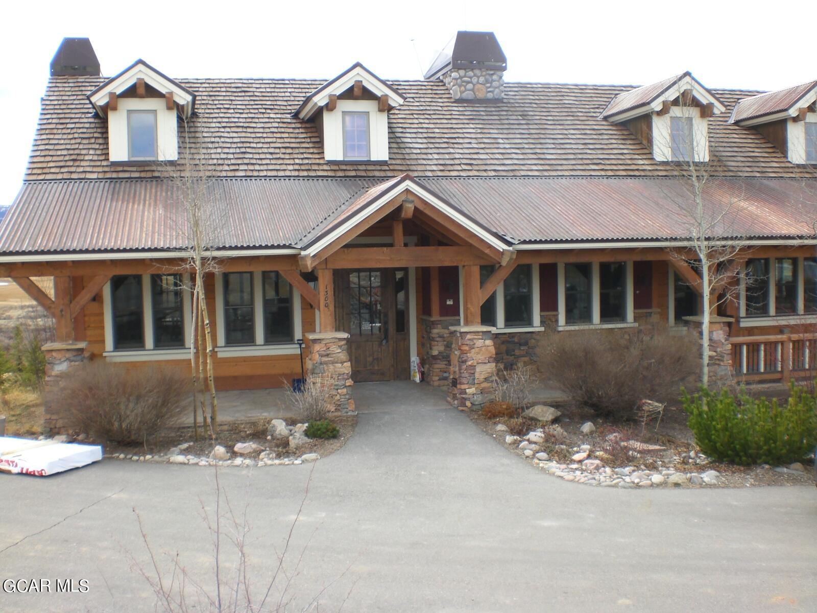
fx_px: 897
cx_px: 408
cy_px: 306
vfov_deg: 37.7
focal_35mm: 38
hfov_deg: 49.0
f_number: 4.4
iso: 50
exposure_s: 1/200
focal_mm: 6.3
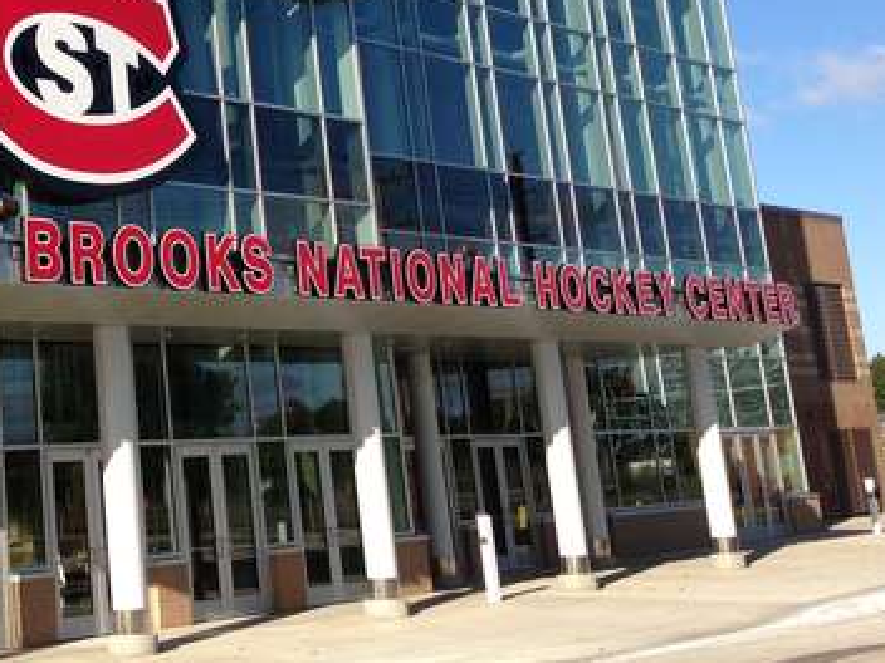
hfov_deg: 25.9
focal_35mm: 72
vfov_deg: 19.9
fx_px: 1841
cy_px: 25
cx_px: 33
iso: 50
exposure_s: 1/1323
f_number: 2.4
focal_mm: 4.13
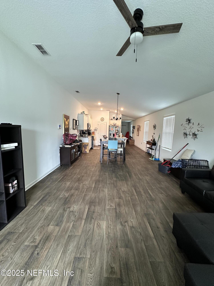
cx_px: 107
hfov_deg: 85.7
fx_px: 115
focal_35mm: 14
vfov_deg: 102.1
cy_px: 143
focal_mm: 2.22
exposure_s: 1/60
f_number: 2.2
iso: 400
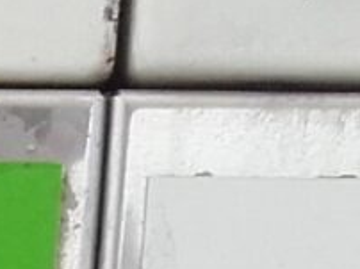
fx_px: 2451
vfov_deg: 5.7
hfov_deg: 7.6
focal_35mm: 236
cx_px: -595
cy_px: 905
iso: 70
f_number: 2.2
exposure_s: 1/100
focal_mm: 3.3
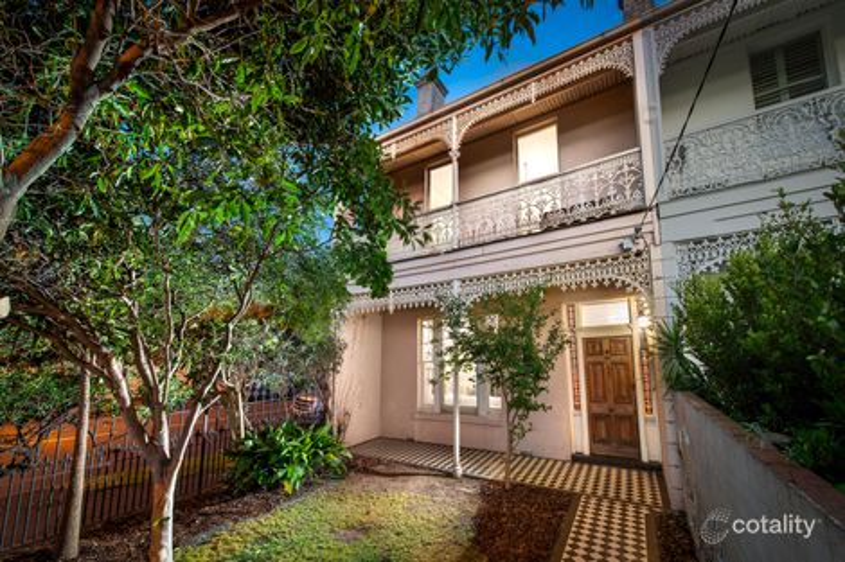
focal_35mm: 14
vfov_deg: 81.2
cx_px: 422
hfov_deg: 104.3
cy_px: 281
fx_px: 328
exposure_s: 1
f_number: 7.1
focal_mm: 14
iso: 400
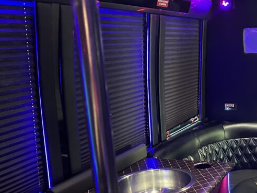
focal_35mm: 50
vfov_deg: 28.8
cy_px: 138
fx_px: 371
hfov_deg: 35.2
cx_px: 247
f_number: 1.78
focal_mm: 6.86
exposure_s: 1/30
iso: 1000
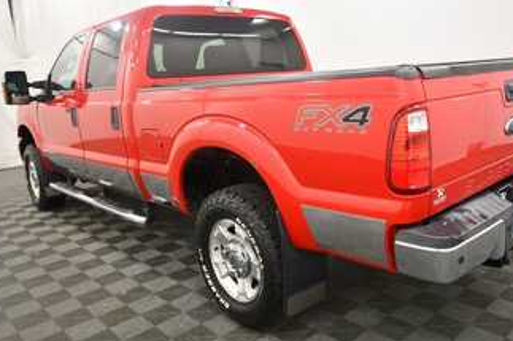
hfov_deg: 60.0
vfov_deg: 42.2
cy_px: 156
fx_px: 442
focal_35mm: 31
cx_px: 294
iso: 1250
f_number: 5.3
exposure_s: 1/125
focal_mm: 17
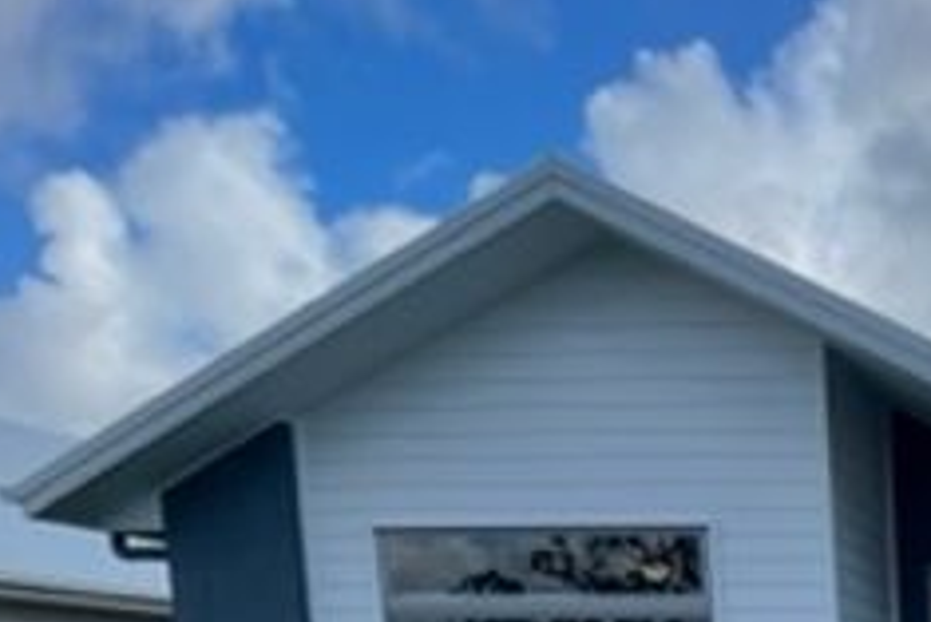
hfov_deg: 33.3
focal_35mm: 46
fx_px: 1190
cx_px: 1165
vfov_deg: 22.9
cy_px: 967
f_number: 2.4
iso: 25
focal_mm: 1.55
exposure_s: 1/905
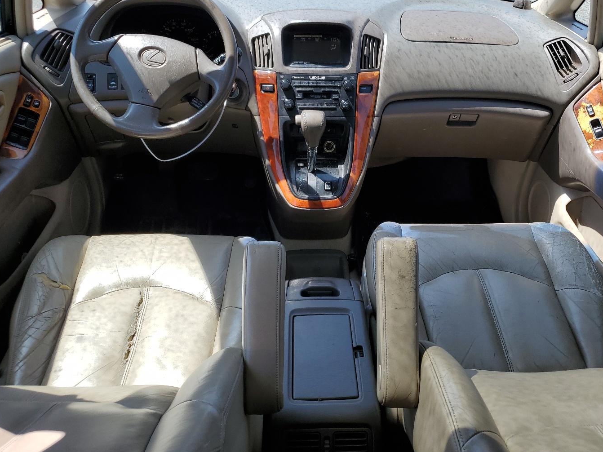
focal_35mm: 31
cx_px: 325
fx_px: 540
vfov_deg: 45.4
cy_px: 216
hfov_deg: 58.3
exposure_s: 1/1000
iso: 50
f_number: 1.5
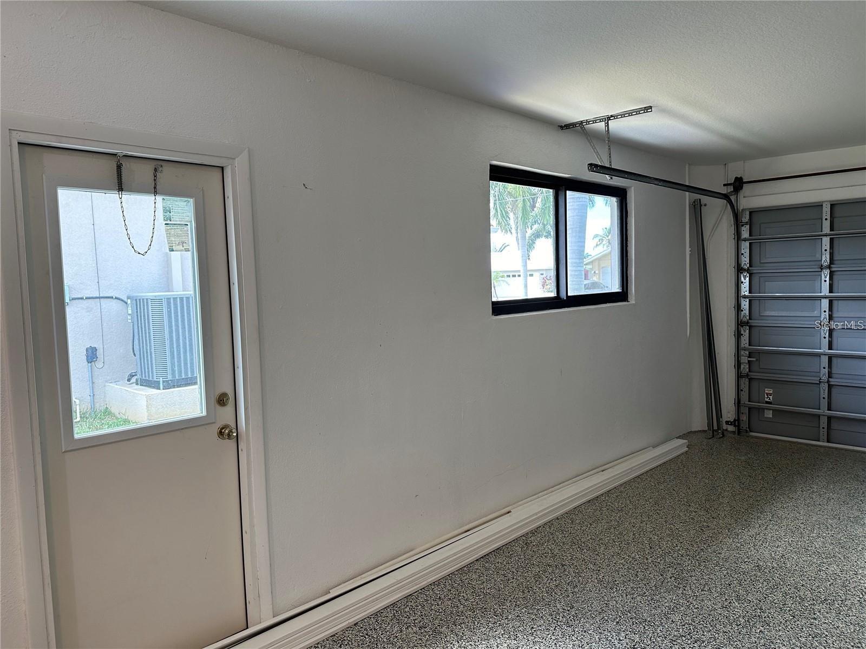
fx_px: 600
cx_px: 433
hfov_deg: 71.6
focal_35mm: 24
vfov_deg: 56.8
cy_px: 324
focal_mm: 6.86
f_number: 1.78
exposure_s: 1/120
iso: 125
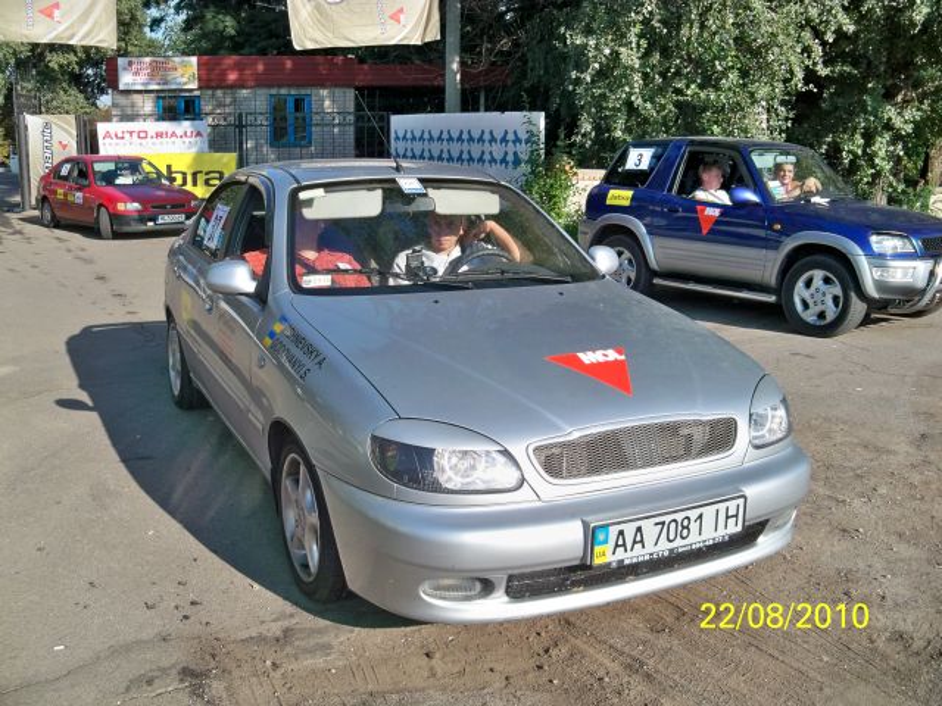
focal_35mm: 35
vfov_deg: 40.7
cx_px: 471
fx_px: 952
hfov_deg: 52.6
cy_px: 353
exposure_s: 1/500
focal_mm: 6.2
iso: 80
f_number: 3.5
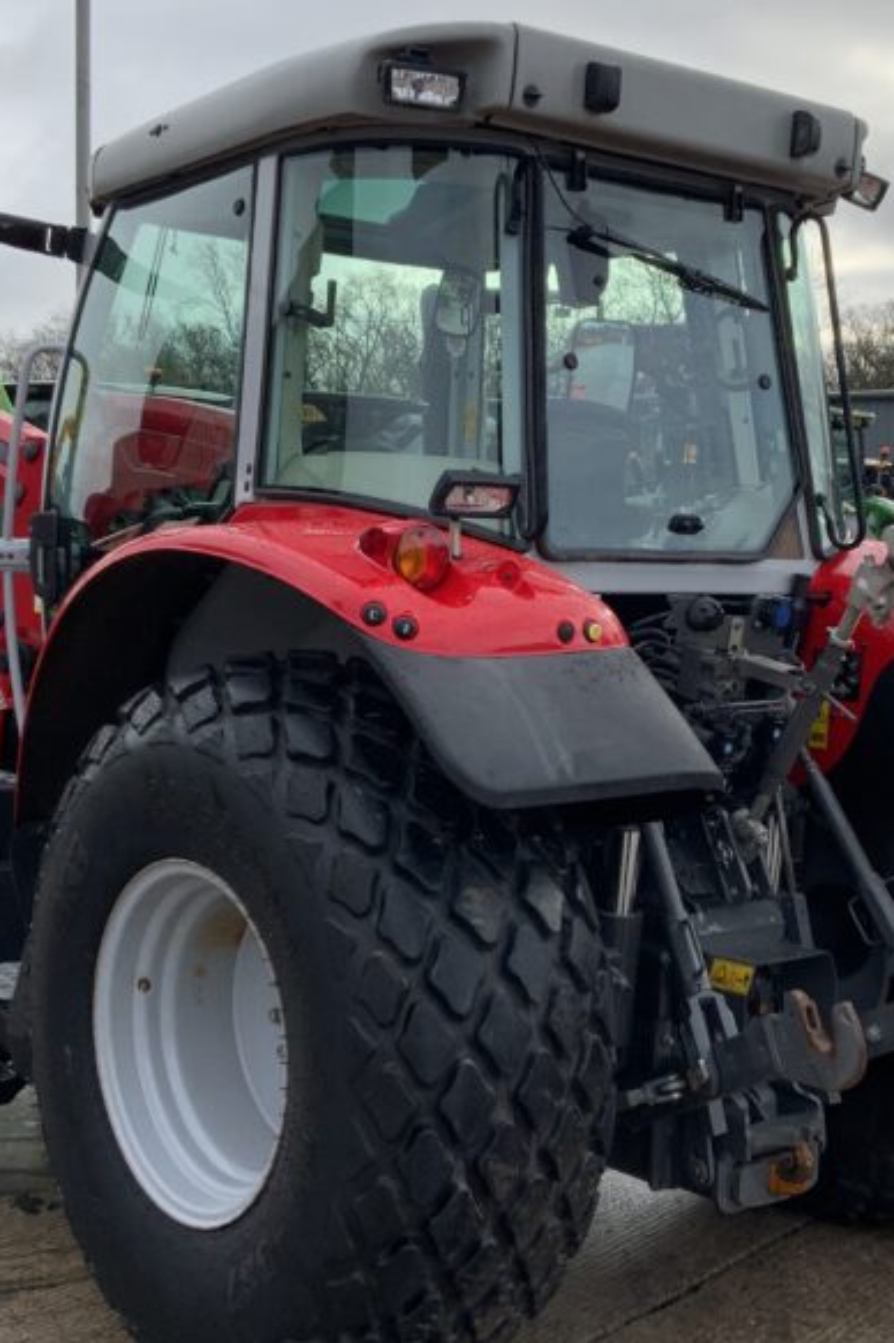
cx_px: 585
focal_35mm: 53
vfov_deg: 37.5
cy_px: 719
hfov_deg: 25.4
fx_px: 1976
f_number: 1.8
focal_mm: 3
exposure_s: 1/650
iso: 16
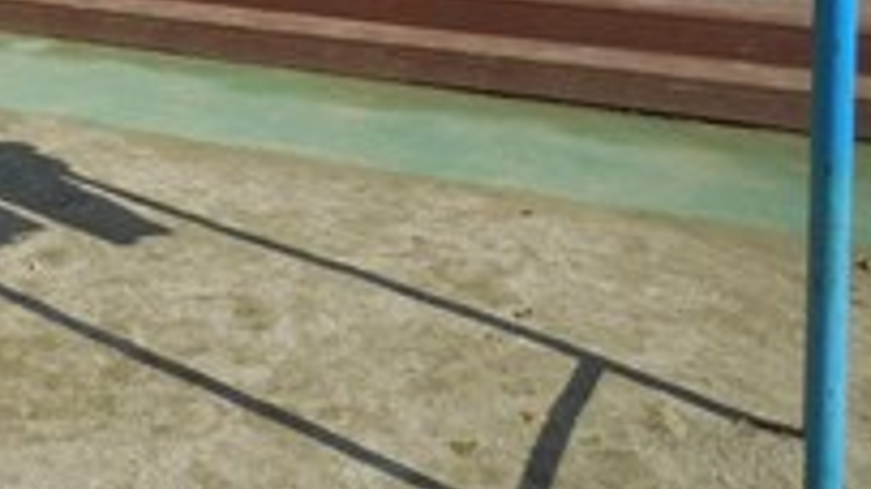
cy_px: -249
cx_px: -19
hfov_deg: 31.1
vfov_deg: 17.4
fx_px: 1431
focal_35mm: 62
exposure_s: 1/1600
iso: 125
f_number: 3.3
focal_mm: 4.5
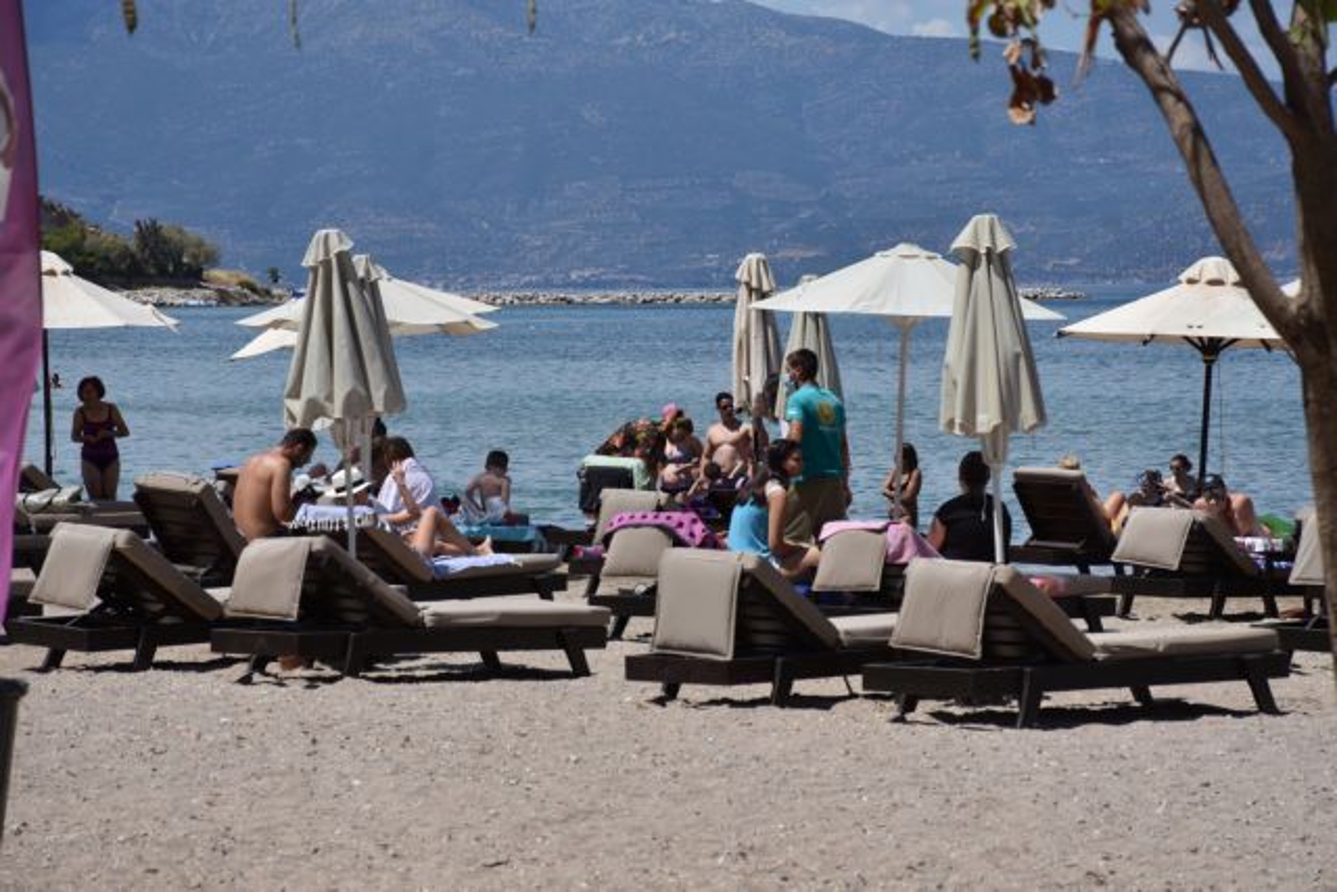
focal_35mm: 120
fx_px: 4457
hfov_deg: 17.1
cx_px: 668
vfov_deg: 11.4
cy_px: 446
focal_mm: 80
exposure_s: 1/800
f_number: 7.1
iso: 125
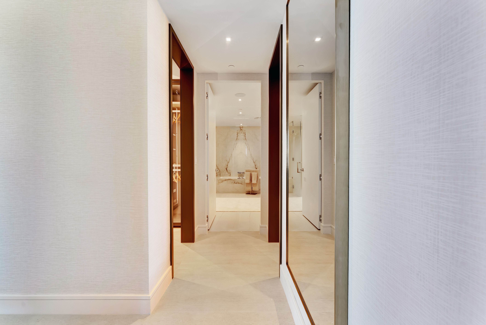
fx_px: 189
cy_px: 162
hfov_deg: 104.2
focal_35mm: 14
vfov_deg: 81.3
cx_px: 243
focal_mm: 14
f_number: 10
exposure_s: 1/10
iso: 400
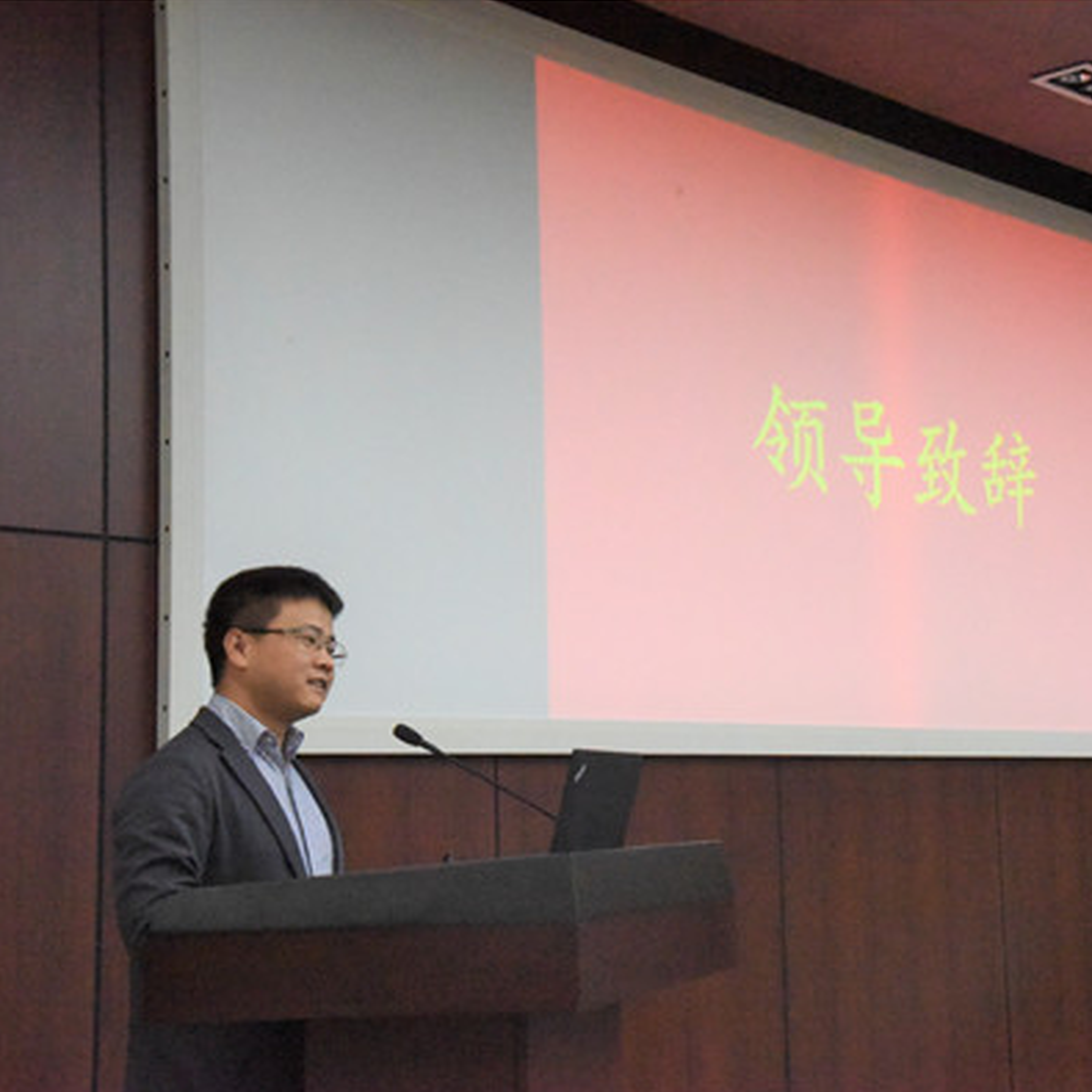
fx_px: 2213
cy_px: 547
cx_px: 780
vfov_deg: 27.7
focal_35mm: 62
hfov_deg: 27.4
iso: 25600
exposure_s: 1/200
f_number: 14
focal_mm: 48
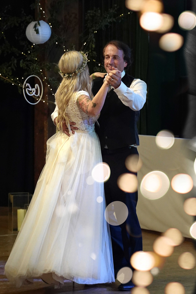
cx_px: 92
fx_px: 702
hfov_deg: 15.9
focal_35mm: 86
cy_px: 146
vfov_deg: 23.6
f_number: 3.5
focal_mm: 75
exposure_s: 1/250
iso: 5000
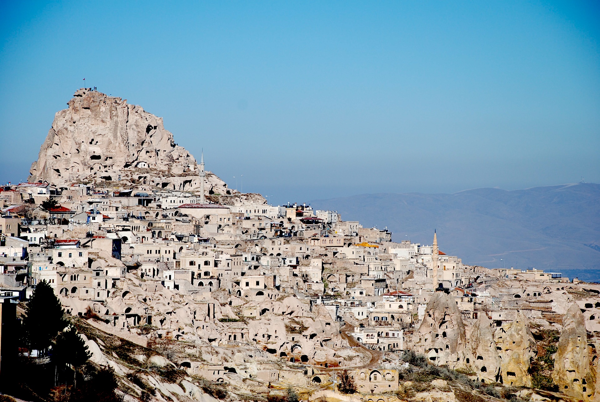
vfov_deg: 9.7
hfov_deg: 14.4
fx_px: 2378
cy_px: 201
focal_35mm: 142
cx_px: 300
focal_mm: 95
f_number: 6.3
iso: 100
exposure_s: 1/640
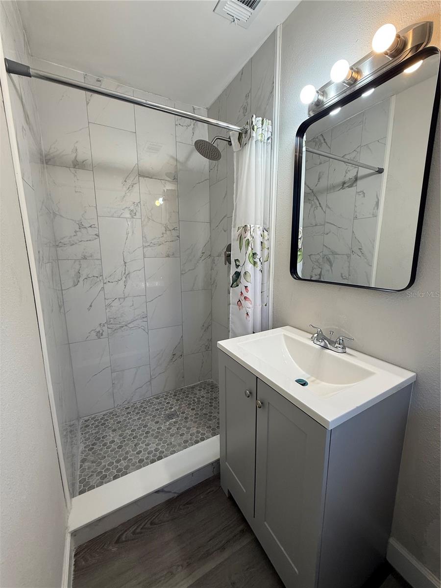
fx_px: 238
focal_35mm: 14
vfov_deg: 102.1
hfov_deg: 85.7
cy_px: 294
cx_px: 220
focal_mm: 2.22
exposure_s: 1/120
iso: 125
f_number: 2.2
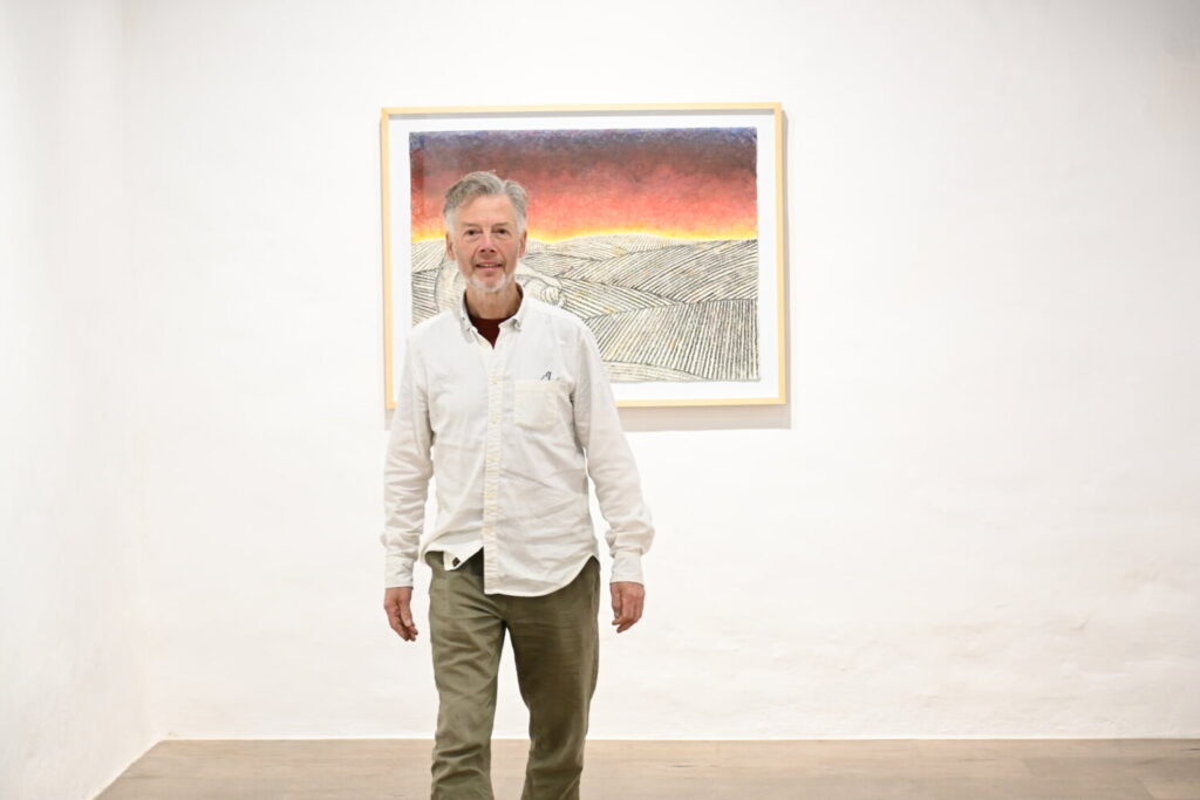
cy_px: 400
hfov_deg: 19.2
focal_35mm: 106
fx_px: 3550
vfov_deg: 12.9
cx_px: 600
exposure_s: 1/125
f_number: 4.8
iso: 1400
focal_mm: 71
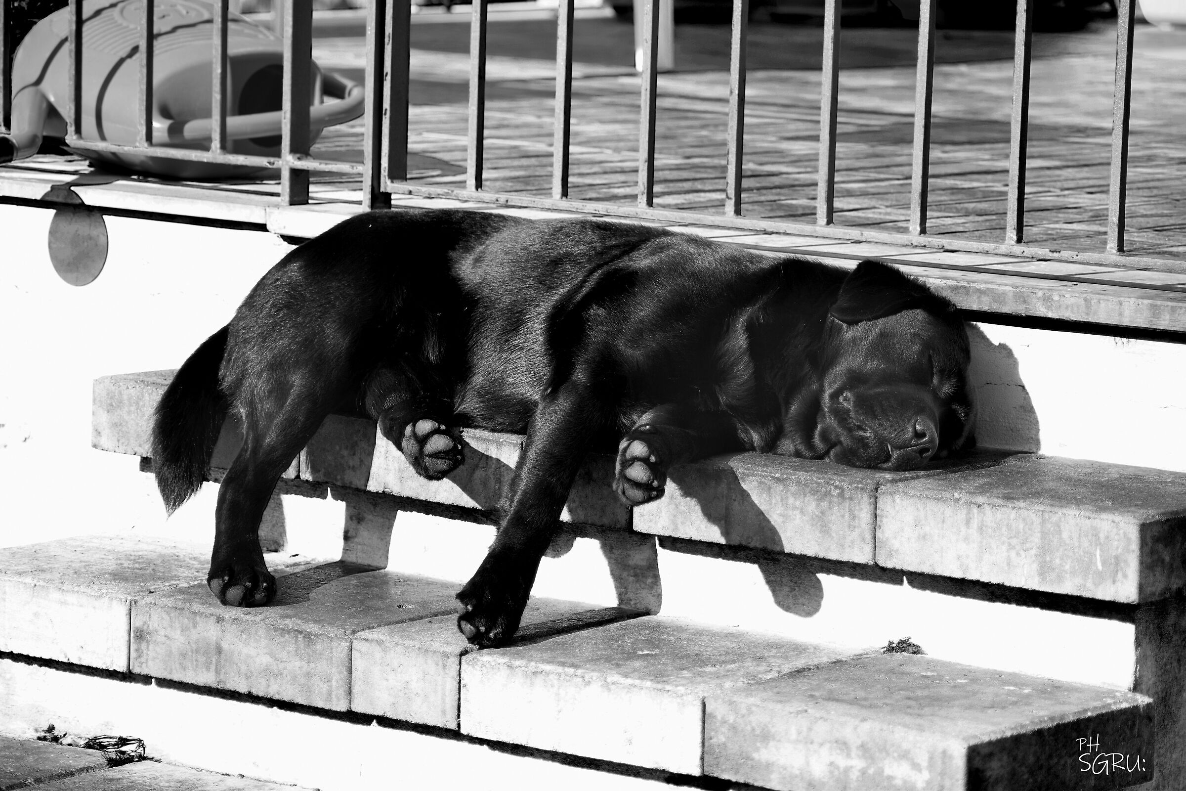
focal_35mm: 165
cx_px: 593
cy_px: 396
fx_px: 5435
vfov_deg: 8.3
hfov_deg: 12.5
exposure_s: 1/320
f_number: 4.8
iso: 100
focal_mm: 110
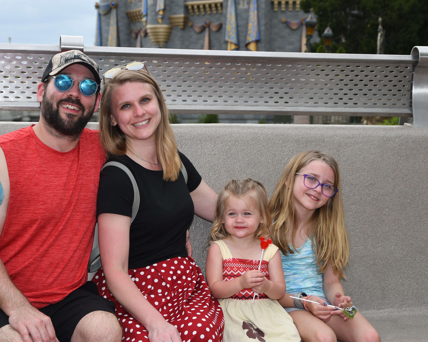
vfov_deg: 19.2
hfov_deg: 23.8
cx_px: 201
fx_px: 1013
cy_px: 156
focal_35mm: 80
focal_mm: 38
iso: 100
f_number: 4.5
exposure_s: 1/200
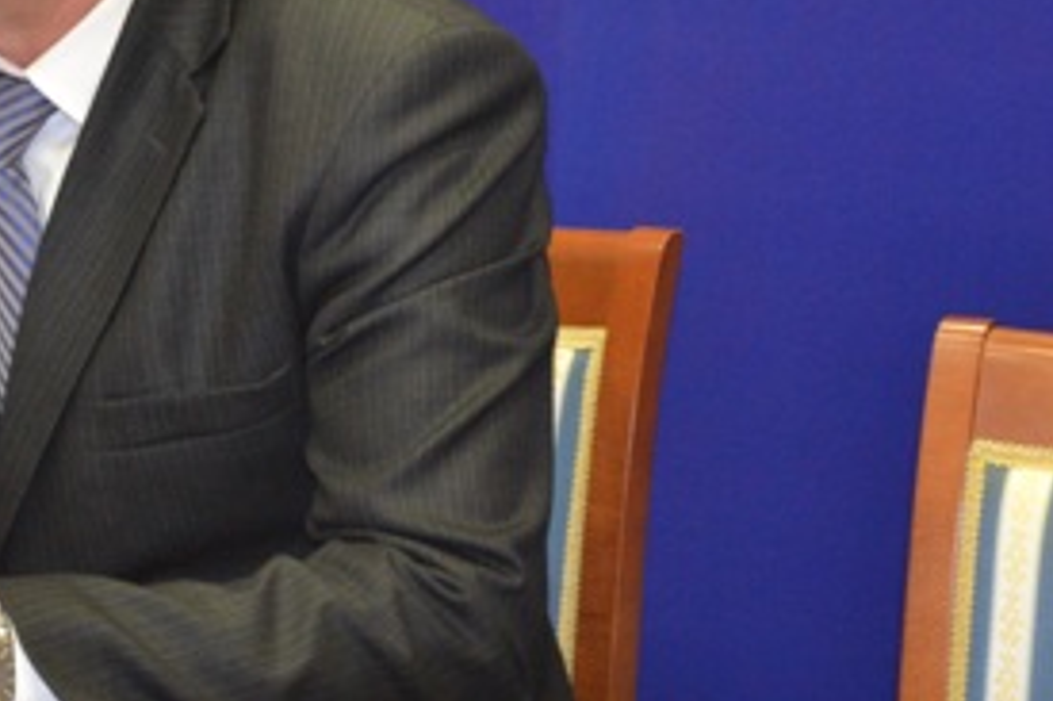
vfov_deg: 7.1
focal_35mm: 192
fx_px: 5617
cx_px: 138
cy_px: -10
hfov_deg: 10.7
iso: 2200
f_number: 5.6
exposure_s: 1/60
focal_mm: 55
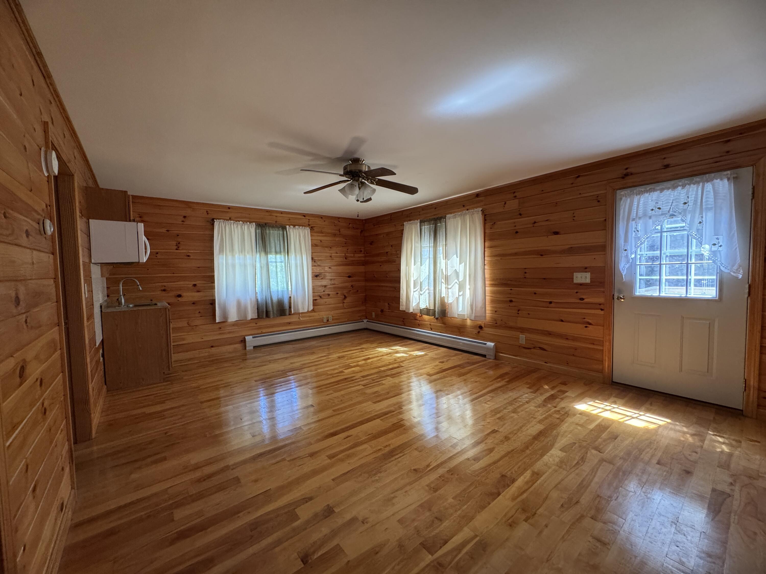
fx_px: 310
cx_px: 383
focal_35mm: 14
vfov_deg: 85.7
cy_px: 287
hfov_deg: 102.1
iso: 320
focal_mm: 2.22
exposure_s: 1/90
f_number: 2.2
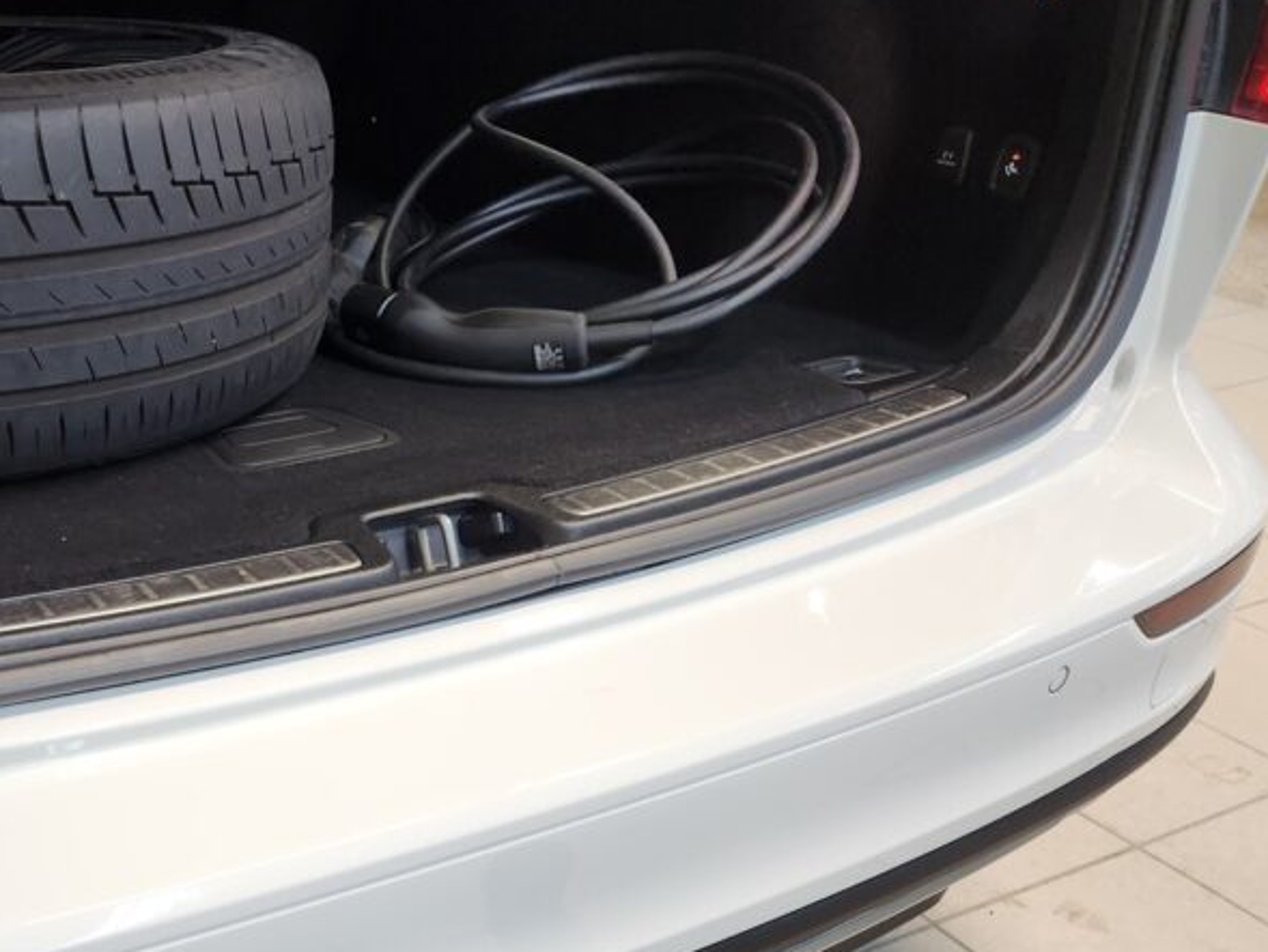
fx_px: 1466
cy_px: 629
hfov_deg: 44.3
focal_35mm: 40
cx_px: 239
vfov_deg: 35.6
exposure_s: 1/100
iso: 125
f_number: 1.8
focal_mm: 5.4
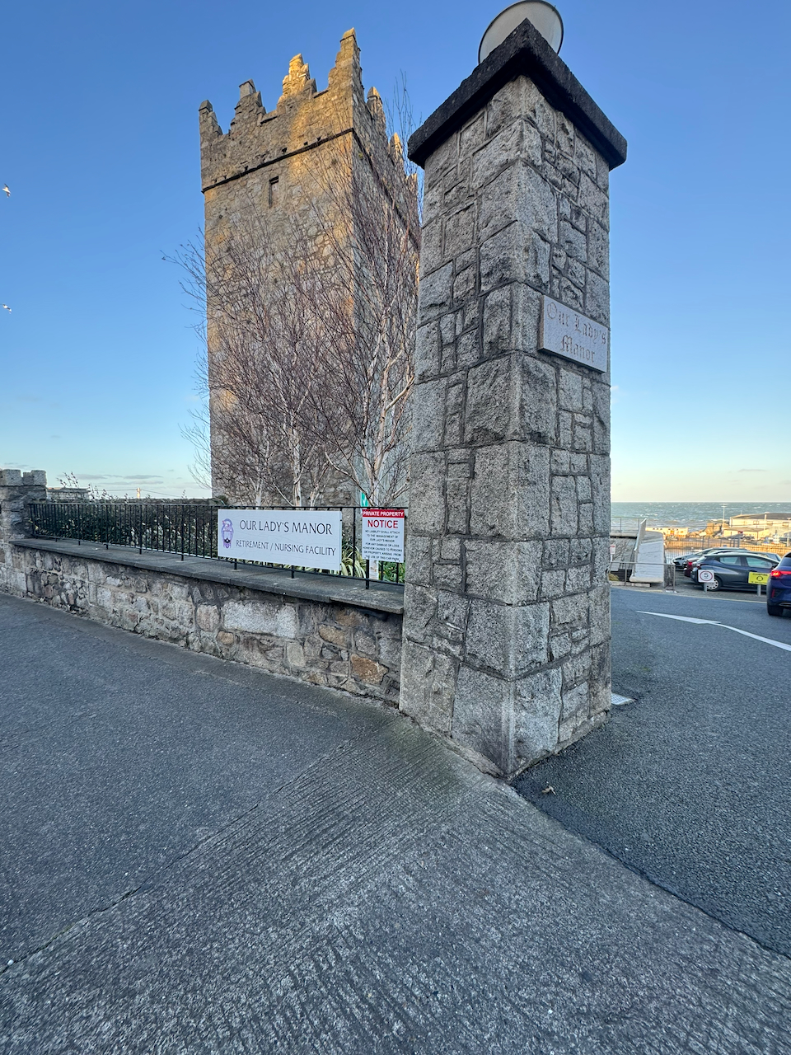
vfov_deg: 102.1
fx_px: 427
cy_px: 528
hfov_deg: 85.7
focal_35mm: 14
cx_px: 396
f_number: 2.2
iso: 40
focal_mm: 2.22
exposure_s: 1/116
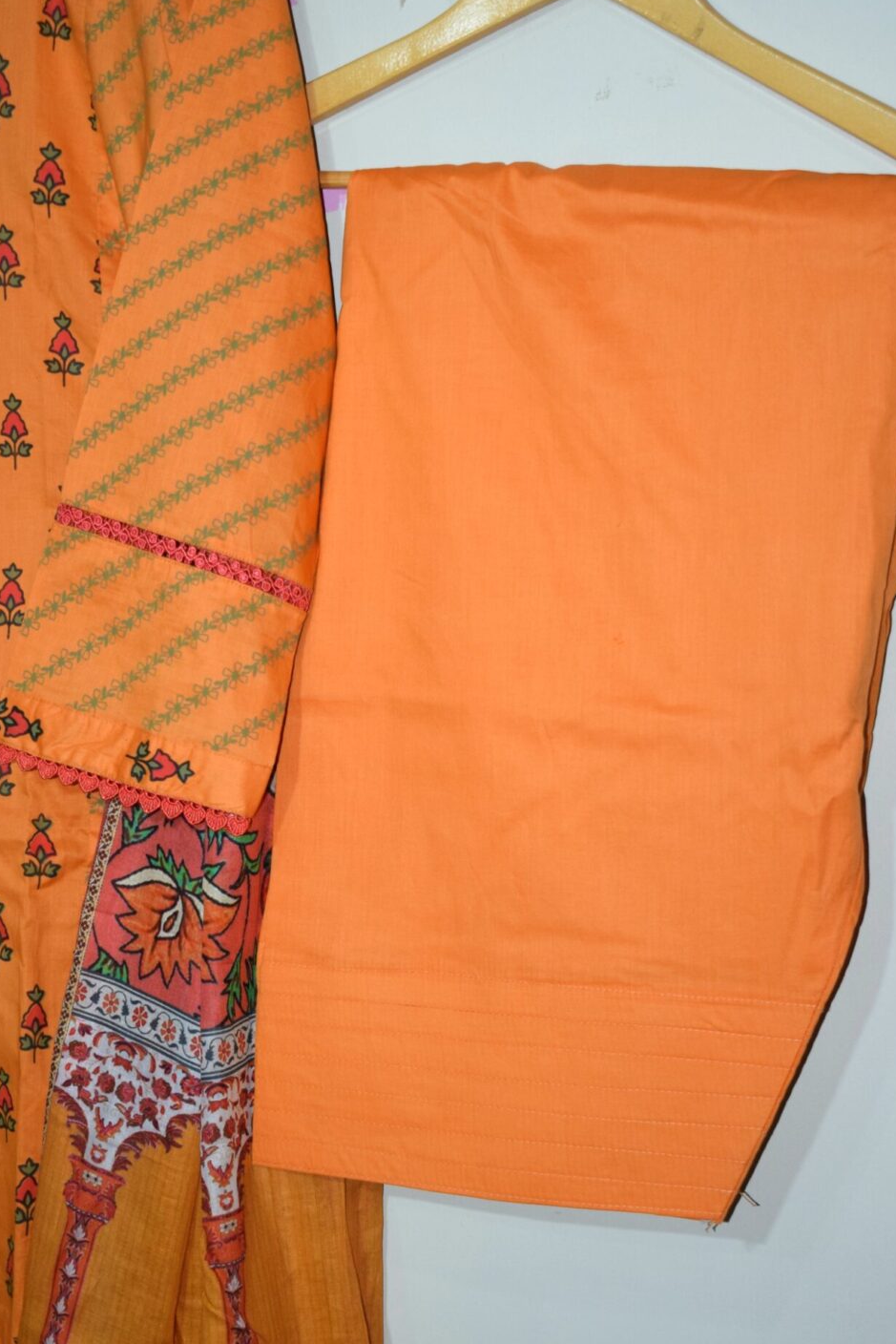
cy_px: 579
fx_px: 2713
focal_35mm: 73
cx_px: 400
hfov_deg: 18.7
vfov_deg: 27.8
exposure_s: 1/80
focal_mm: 35
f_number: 4.5
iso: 800
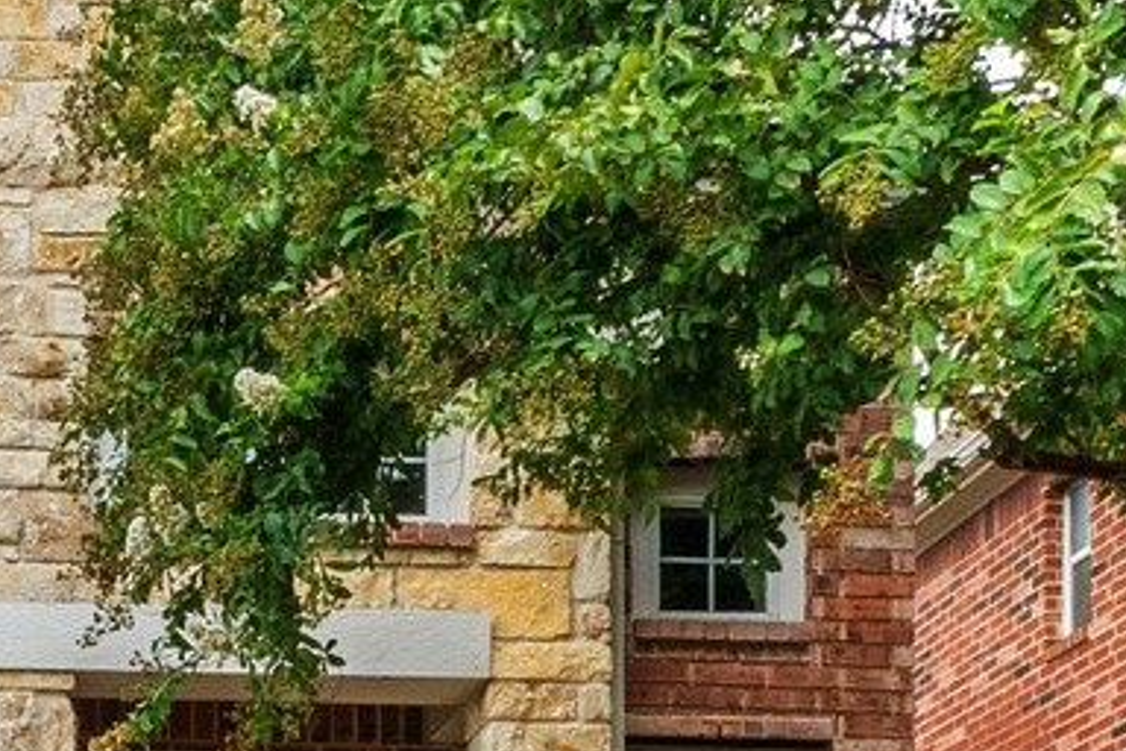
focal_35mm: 80
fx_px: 2502
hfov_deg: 23.0
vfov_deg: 16.7
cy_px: 773
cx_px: -261
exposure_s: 1/60
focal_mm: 10
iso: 250
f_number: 11
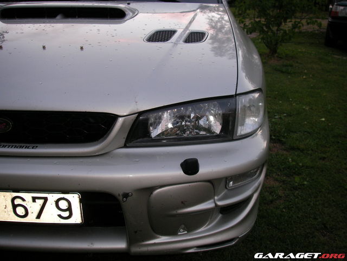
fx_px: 381
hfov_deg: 49.0
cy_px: 130
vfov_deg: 37.7
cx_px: 174
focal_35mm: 38
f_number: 3.3
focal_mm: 6.3
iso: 50
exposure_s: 1/30
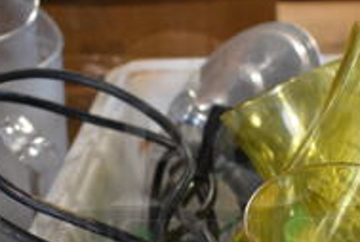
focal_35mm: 87
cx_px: 250
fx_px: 872
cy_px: 151
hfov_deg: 23.2
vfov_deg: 15.8
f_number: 3.5
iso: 800
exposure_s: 1/125
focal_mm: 18
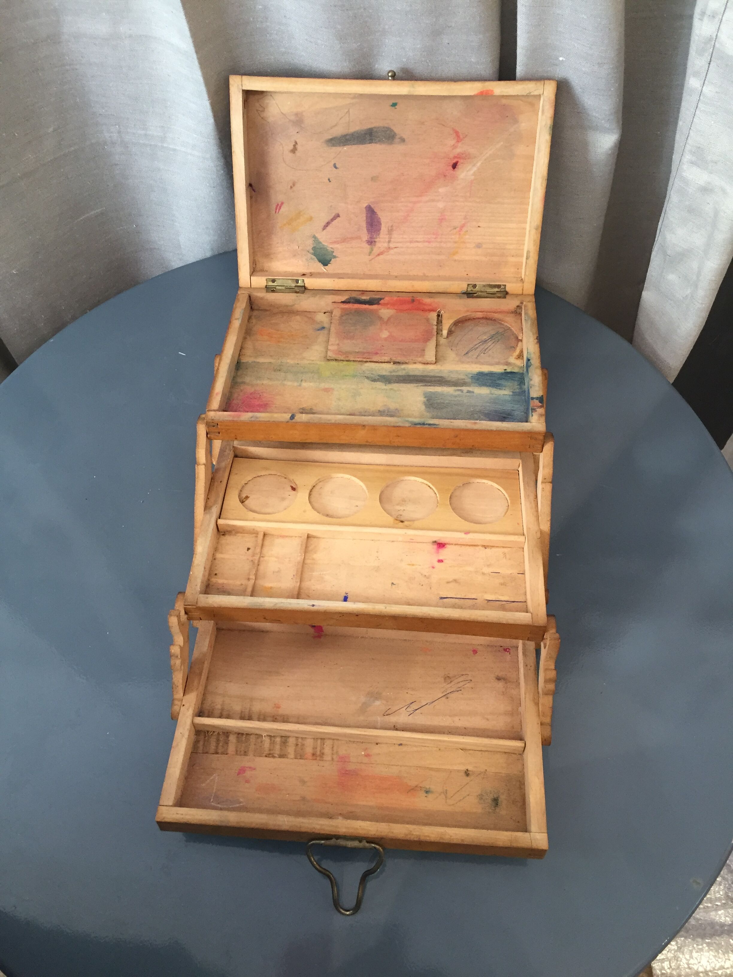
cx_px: 366
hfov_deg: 48.2
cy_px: 488
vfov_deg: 61.7
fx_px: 819
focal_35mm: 29
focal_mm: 4.15
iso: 160
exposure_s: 1/33
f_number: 2.2
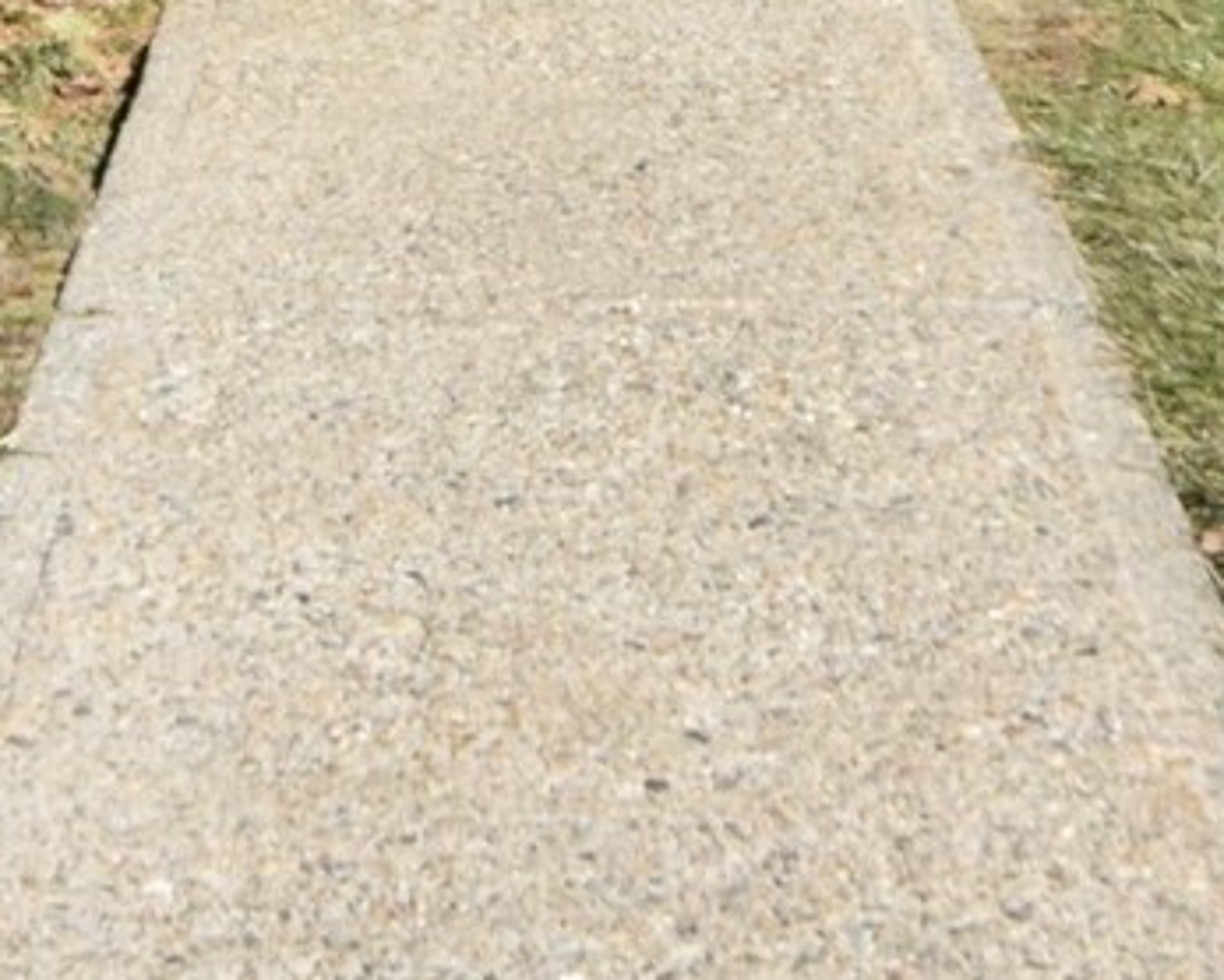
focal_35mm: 166
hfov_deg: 11.6
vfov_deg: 8.8
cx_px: 536
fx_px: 6017
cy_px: -1006
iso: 200
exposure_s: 1/400
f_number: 10
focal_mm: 20
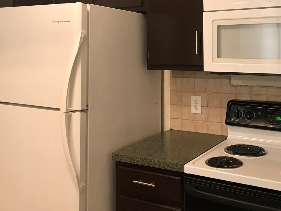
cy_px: 60
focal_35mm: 43
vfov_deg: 33.1
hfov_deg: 43.0
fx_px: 349
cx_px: 195
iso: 40
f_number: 1.8
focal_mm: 3.99
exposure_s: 1/20
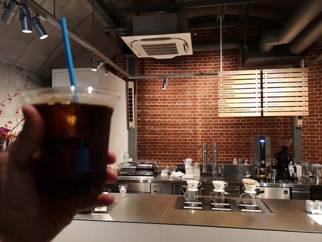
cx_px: 161
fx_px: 251
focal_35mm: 27
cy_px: 121
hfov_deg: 65.3
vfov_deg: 51.4
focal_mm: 3.95
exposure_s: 1/100
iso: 640
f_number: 1.8
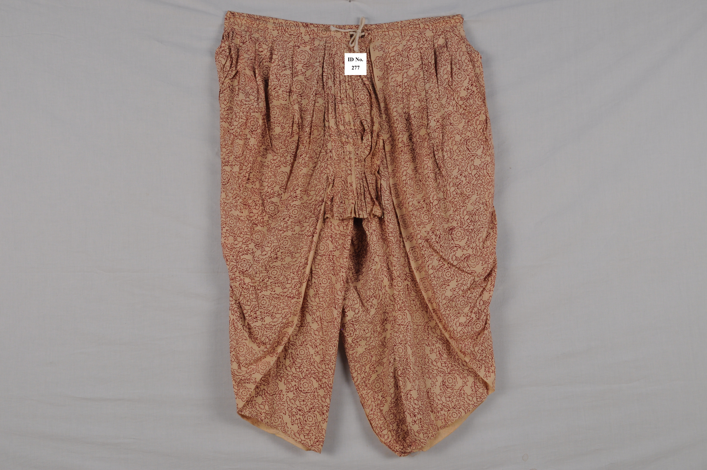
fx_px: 824
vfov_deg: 31.8
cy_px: 235
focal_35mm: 42
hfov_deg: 46.4
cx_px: 354
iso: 400
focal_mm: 28
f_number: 16
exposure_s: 1/10
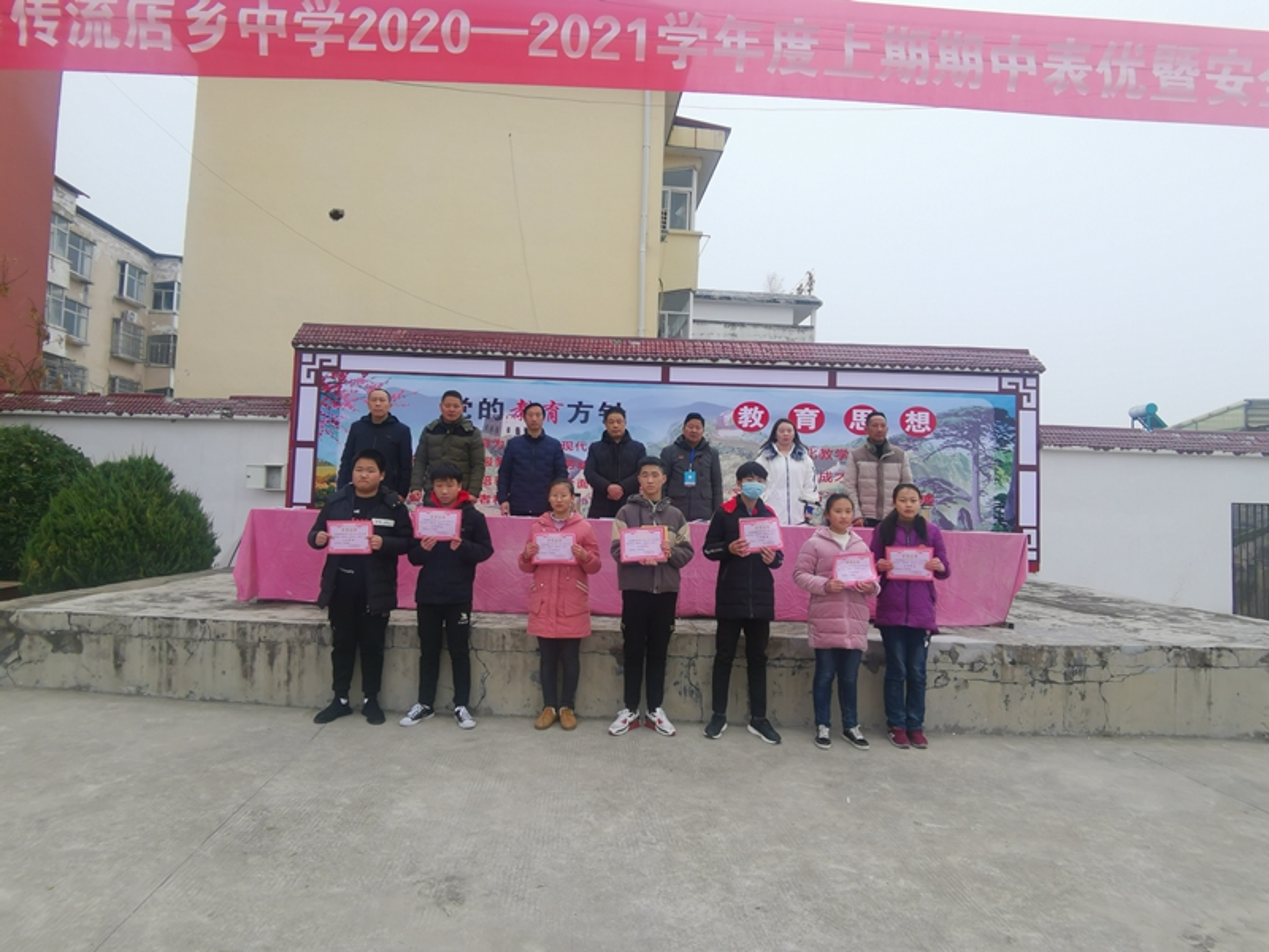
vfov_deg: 74.7
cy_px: 476
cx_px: 634
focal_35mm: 17
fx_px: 623
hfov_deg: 91.0
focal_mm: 2.26
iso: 50
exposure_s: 1/280
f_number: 2.2
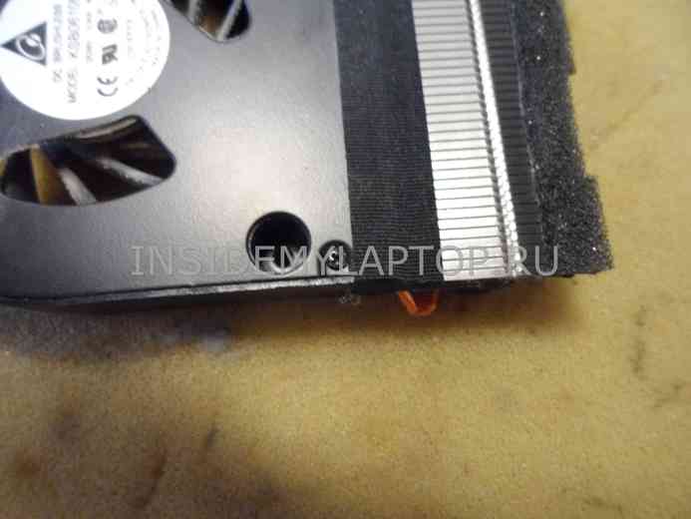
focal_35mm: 26
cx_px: 346
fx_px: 519
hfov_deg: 67.3
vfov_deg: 53.1
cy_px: 260
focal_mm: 4.9
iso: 400
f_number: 3.3
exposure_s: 1/30
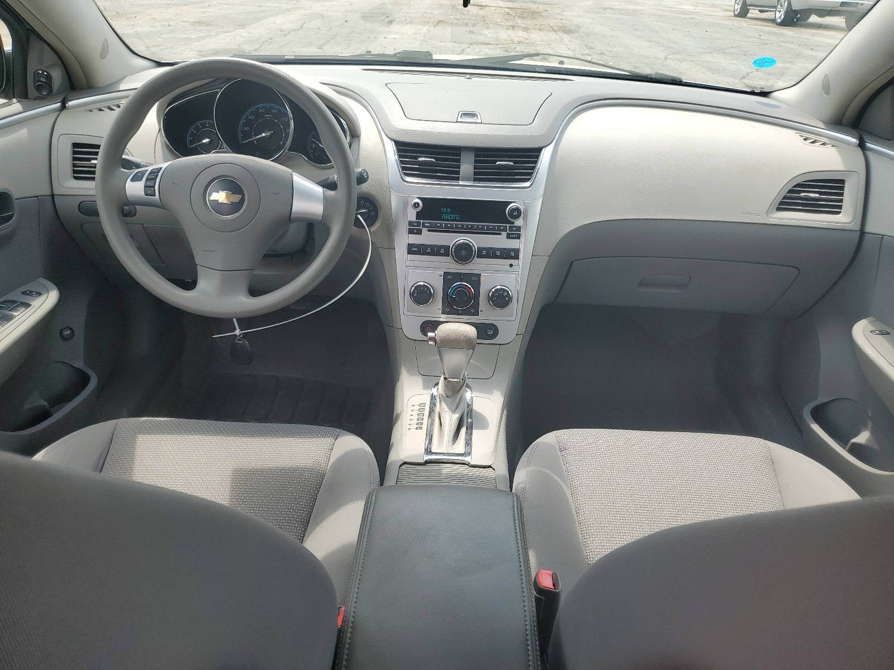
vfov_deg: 53.1
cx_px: 447
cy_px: 335
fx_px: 671
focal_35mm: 26
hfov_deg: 67.3
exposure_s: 1/833
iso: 50
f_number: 1.5
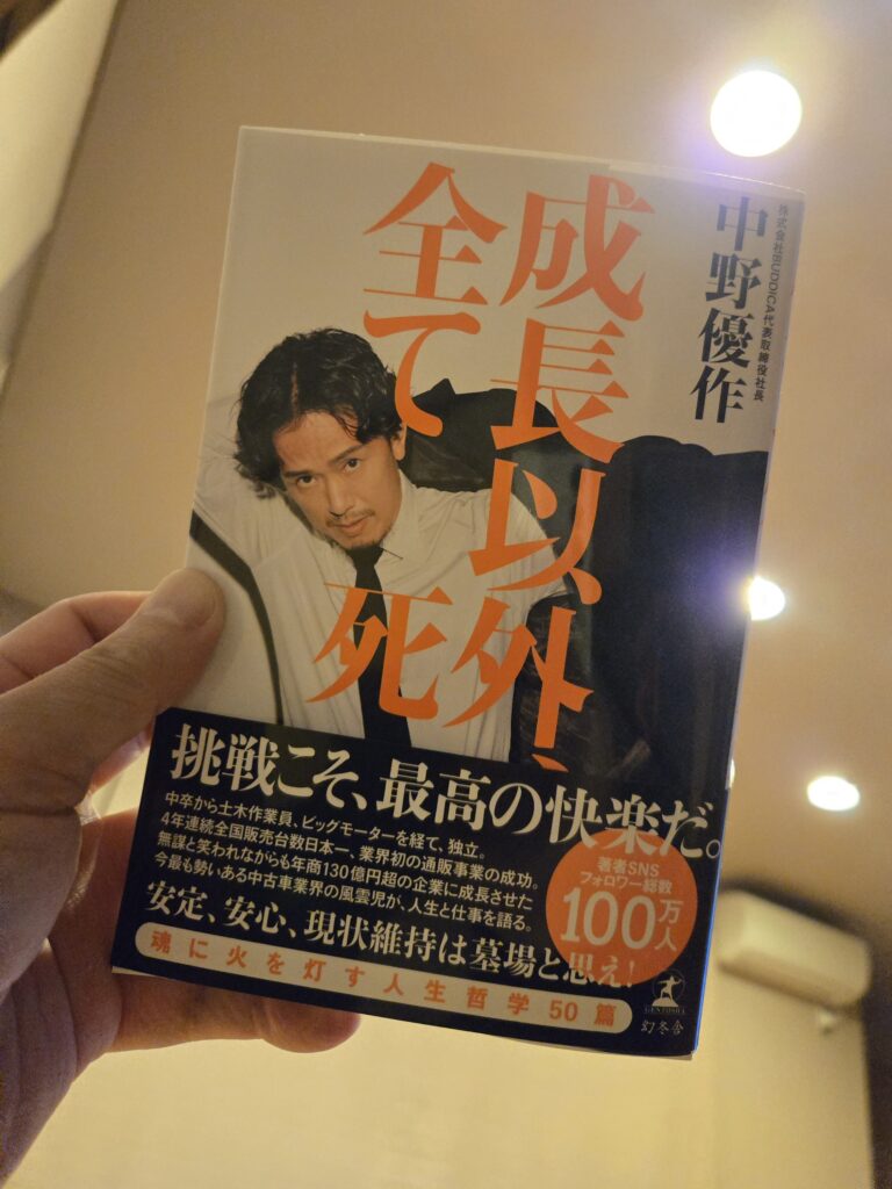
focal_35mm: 23
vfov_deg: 73.9
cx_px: 446
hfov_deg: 58.9
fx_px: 790
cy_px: 594
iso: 2000
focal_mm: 5.4
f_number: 1.8
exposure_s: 1/101
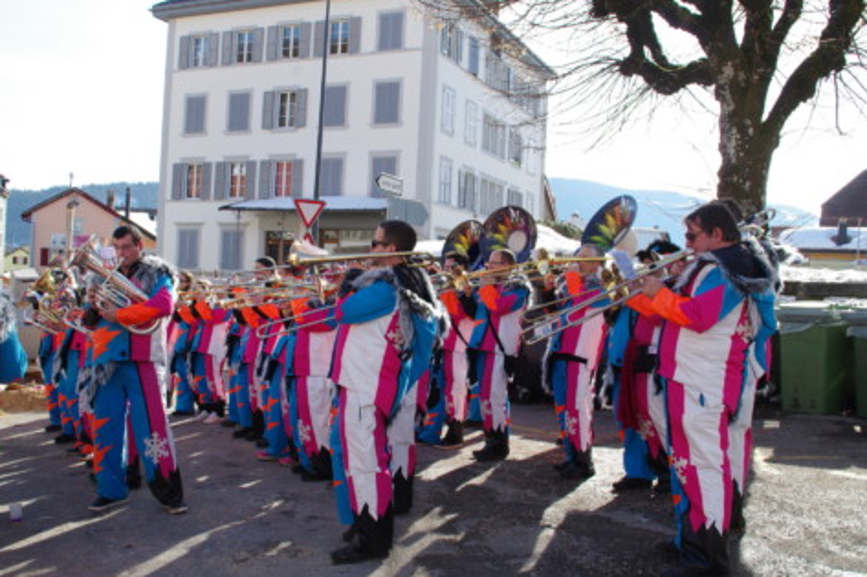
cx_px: 414
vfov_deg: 35.0
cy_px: 283
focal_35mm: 38
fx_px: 915
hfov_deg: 50.7
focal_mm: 24
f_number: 11
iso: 200
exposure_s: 1/125
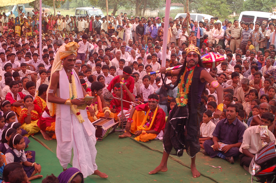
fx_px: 402
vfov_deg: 25.7
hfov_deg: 37.9
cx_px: 138
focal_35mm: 52
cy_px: 92
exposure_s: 1/125
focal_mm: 35
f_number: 5.6
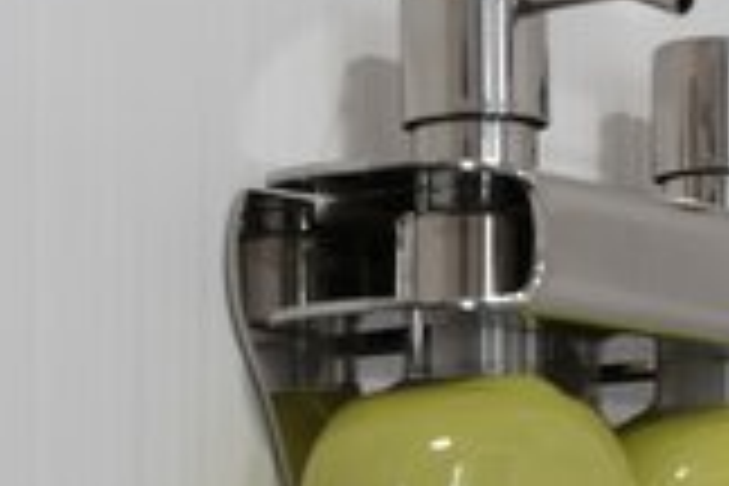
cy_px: 580
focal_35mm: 142
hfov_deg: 14.3
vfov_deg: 9.5
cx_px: 662
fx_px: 2875
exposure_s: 1/4
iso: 200
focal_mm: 48
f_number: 9.5
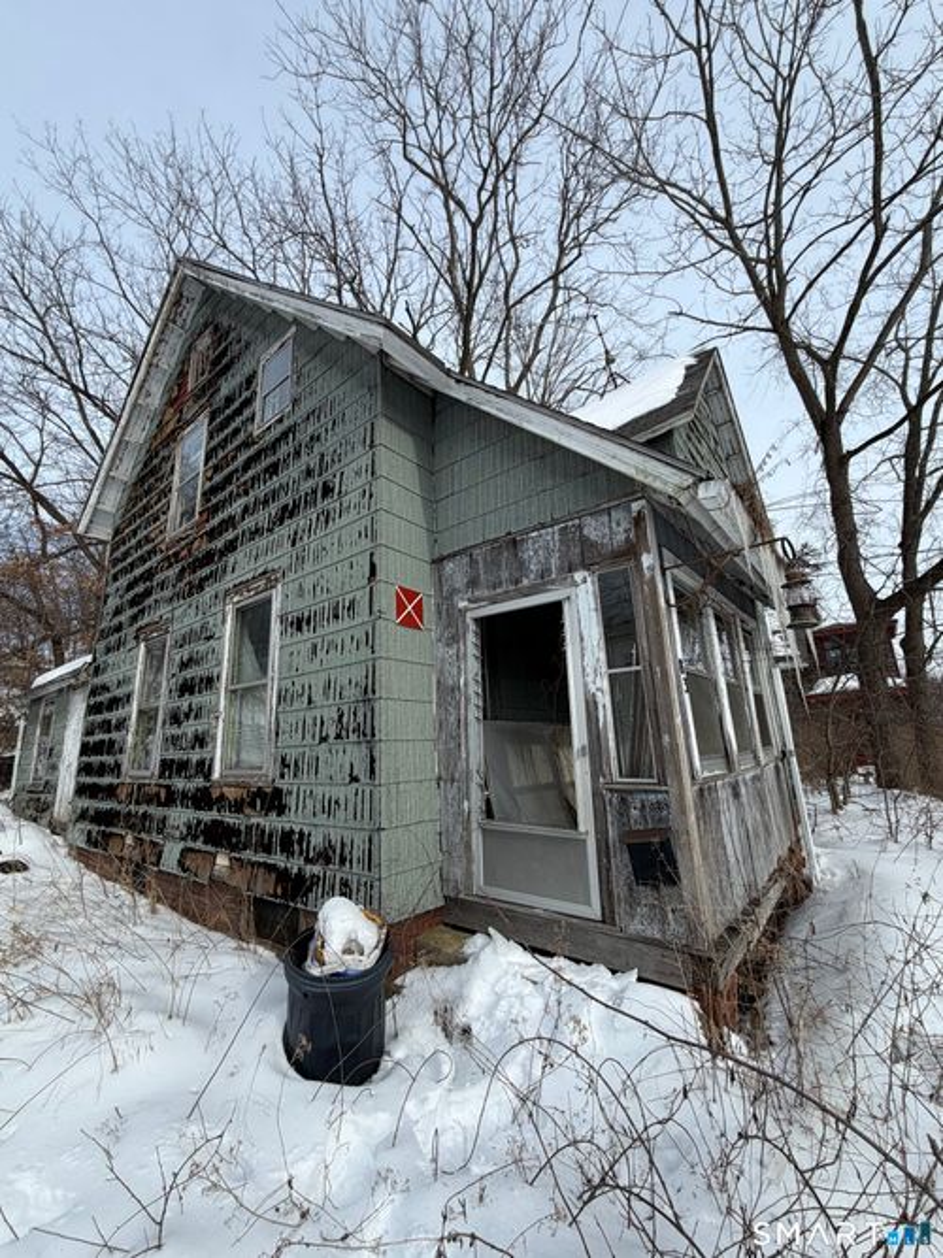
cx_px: 472
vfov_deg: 102.1
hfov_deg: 85.7
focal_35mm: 14
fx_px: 509
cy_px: 629
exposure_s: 1/770
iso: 25
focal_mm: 2.22
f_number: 2.2
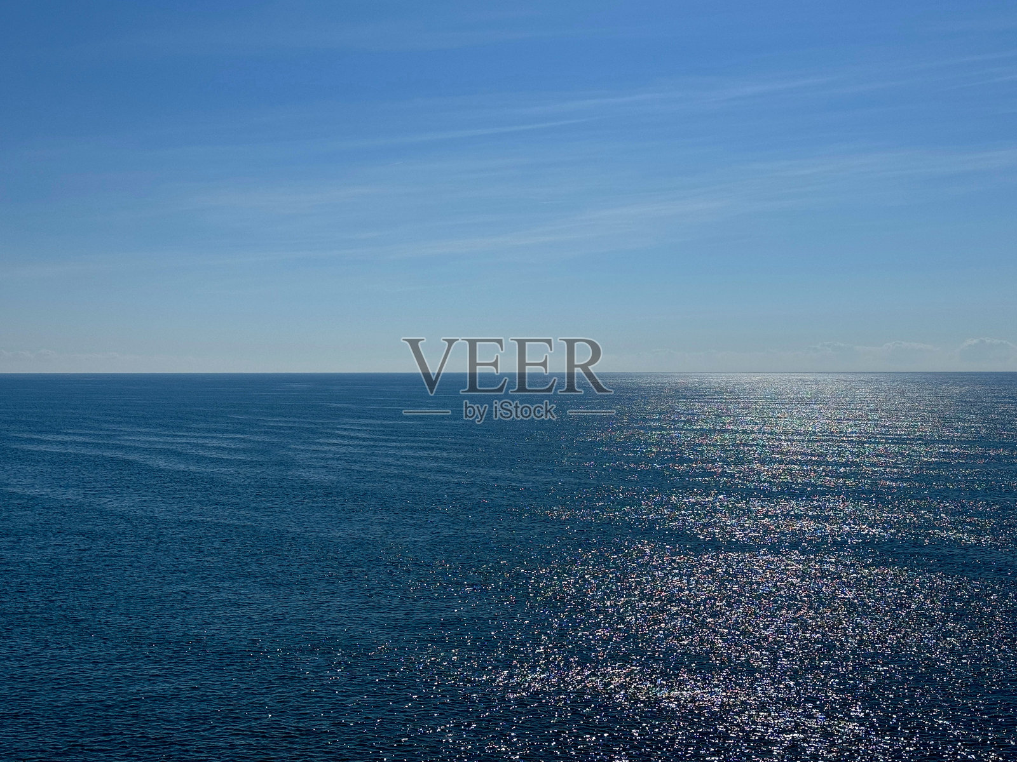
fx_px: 1410
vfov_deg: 30.3
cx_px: 508
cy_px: 381
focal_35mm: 48
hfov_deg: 39.7
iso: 64
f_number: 1.78
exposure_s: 1/20000
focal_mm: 6.76
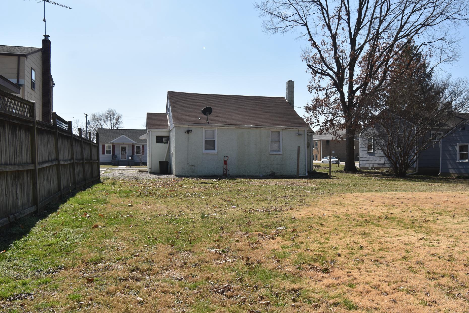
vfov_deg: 39.9
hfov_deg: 57.2
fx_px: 430
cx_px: 250
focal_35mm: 33
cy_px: 168
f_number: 8
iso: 100
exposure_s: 1/250
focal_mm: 20
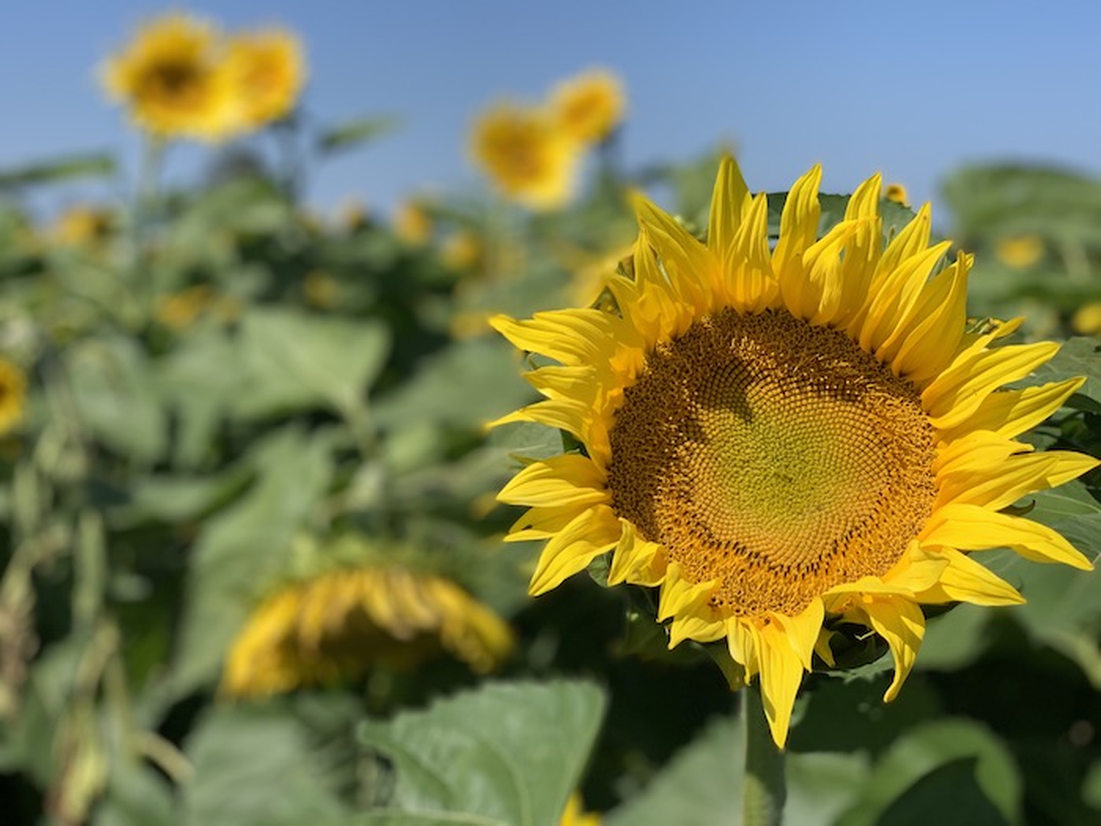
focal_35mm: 52
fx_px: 1654
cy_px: 413
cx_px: 550
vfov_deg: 28.0
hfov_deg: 36.8
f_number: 2.4
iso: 16
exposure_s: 1/1229
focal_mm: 6
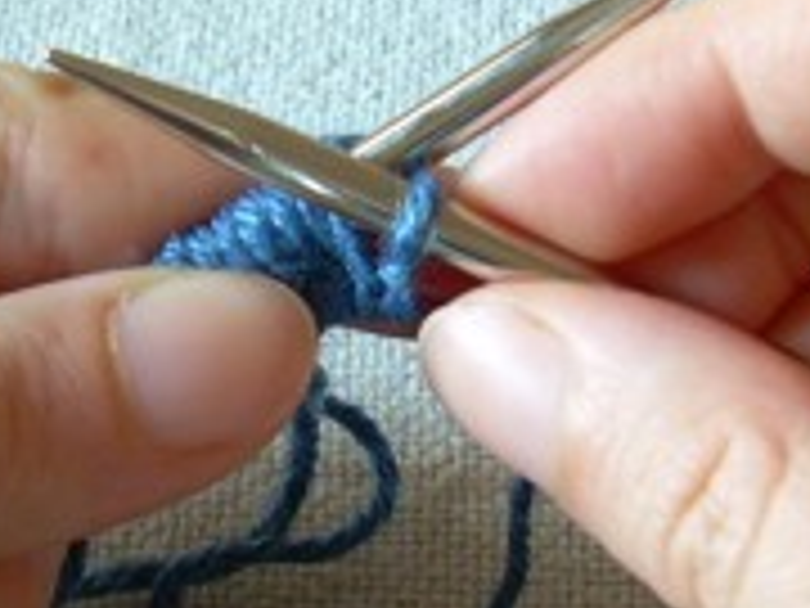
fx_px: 2972
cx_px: 279
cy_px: 266
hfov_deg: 15.5
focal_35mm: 127
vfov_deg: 11.7
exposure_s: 1/4.8
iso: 50
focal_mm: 6.3
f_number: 2.8
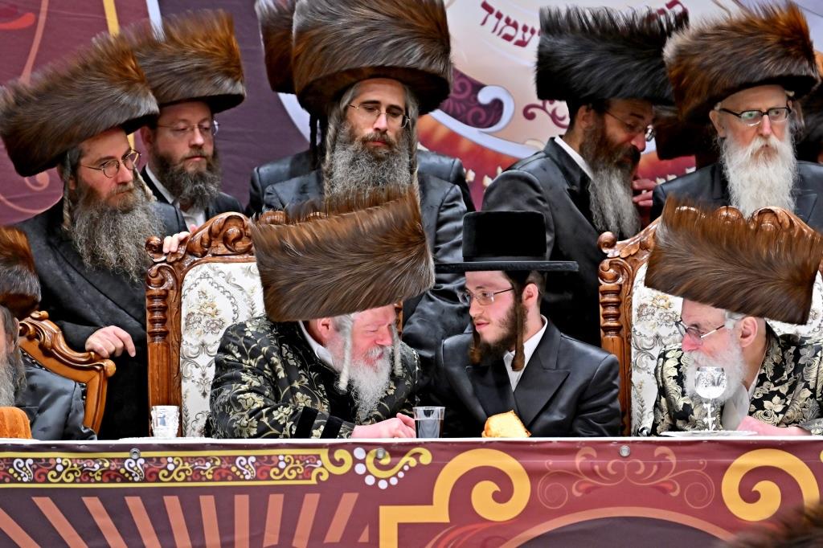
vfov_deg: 4.6
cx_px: 412
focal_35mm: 300
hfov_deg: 6.9
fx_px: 6856
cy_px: 274
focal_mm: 200
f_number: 2.8
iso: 640
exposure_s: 1/800
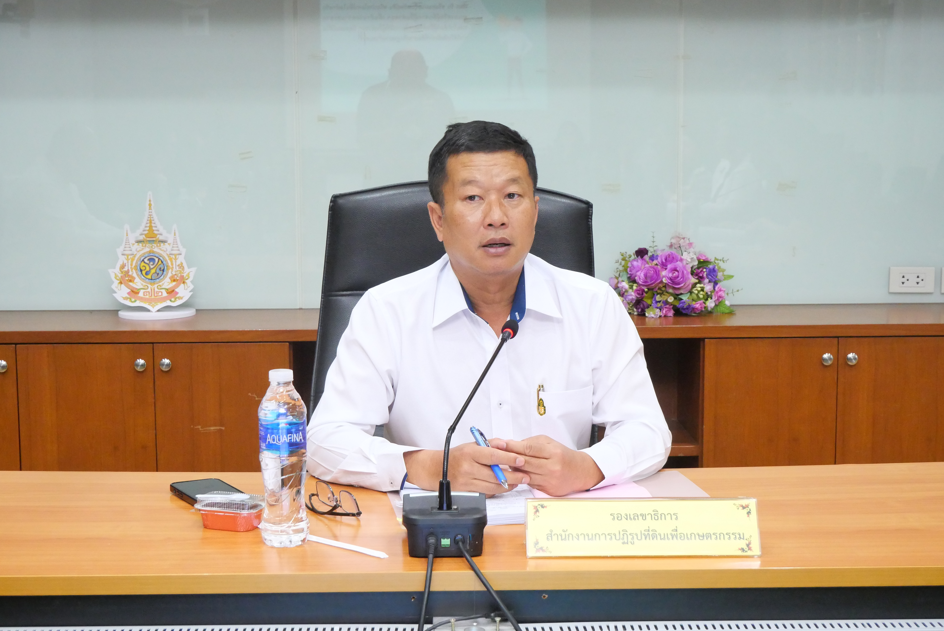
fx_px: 1469
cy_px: 316
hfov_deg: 35.6
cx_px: 472
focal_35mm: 56
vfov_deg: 24.2
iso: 3200
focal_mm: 27
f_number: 5.6
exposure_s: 1/30
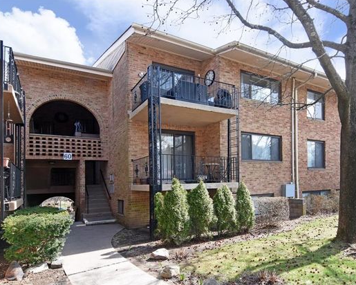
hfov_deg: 77.5
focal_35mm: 21
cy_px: 145
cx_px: 191
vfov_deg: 65.5
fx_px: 221
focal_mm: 12
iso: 640
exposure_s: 1/125
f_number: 14
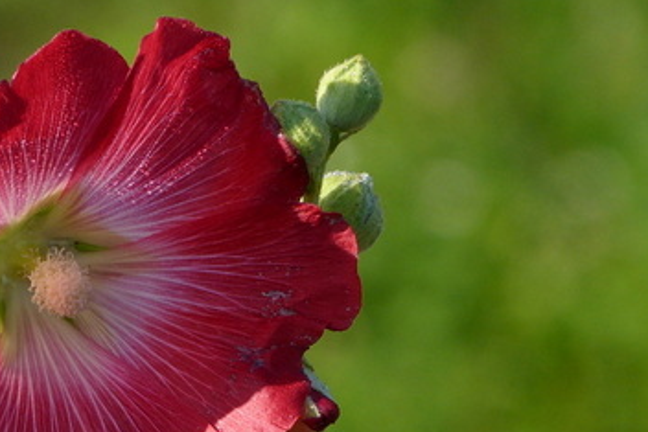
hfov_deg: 1.8
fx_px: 20401
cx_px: 138
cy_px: 347
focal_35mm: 1133
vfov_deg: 1.2
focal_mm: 107.9
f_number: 5.2
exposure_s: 1/250
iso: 100
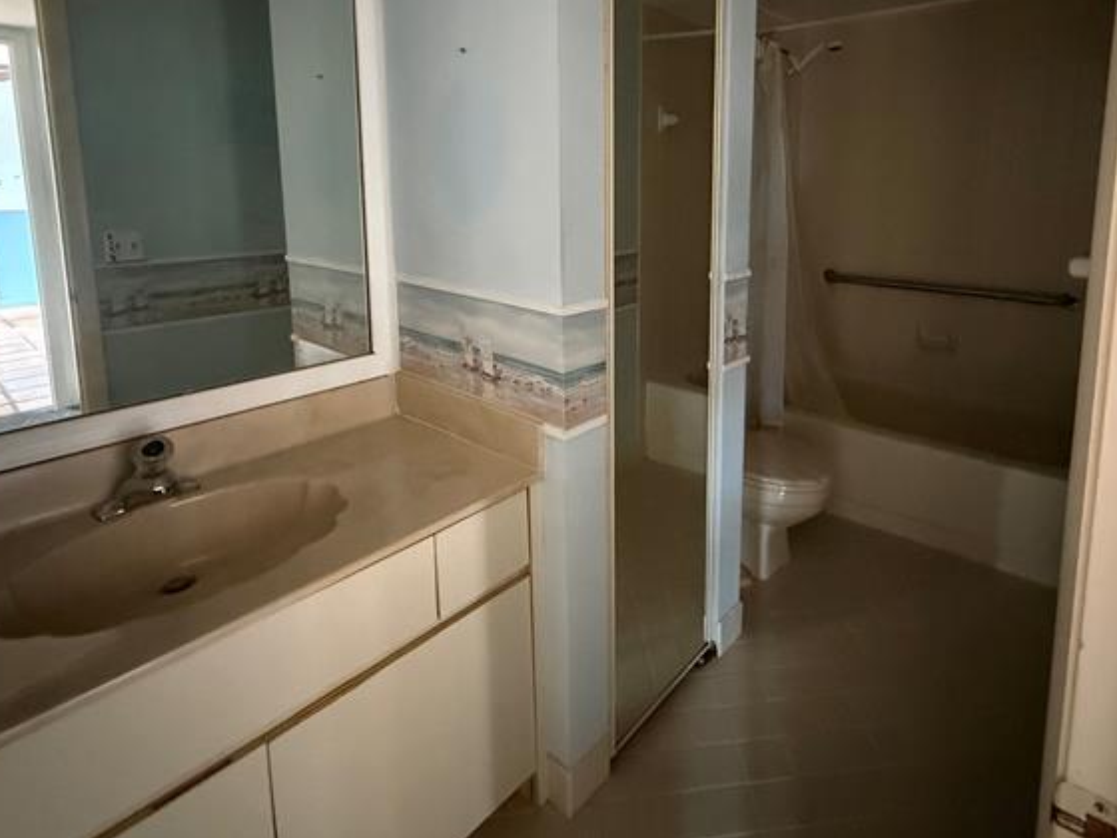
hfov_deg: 80.7
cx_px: 674
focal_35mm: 20
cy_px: 263
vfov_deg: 63.9
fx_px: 645
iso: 1600
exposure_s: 1/30
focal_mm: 2.22
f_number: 2.2
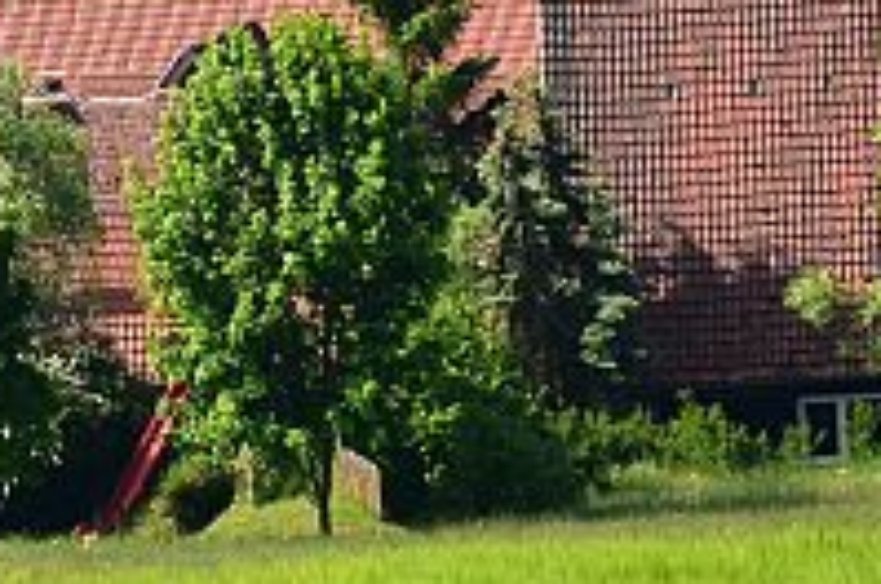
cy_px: -425
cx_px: -496
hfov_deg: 2.8
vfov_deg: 1.8
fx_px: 18129
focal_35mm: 742
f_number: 11
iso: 200
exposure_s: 1/400
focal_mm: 140
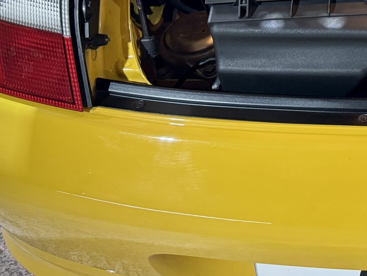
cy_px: -39
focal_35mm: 64
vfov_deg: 21.6
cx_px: 477
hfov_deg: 25.9
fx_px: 679
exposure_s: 1/33
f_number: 1.78
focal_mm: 6.76
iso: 640
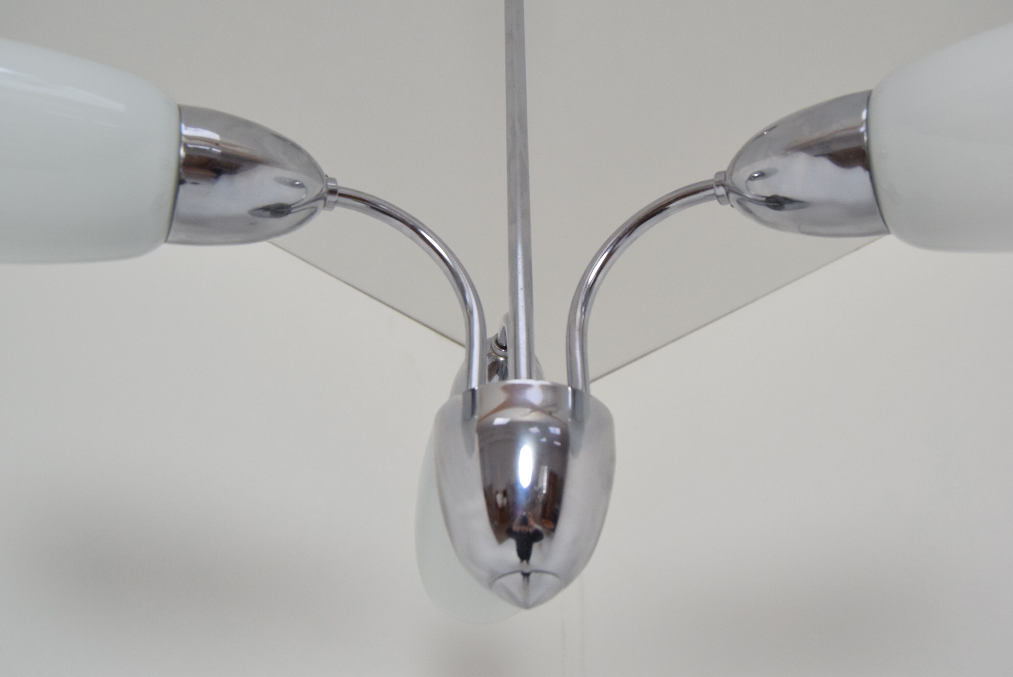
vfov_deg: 34.3
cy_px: 338
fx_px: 1098
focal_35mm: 39
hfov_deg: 49.5
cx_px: 506
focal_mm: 26
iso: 1600
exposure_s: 1/125
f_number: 5.6
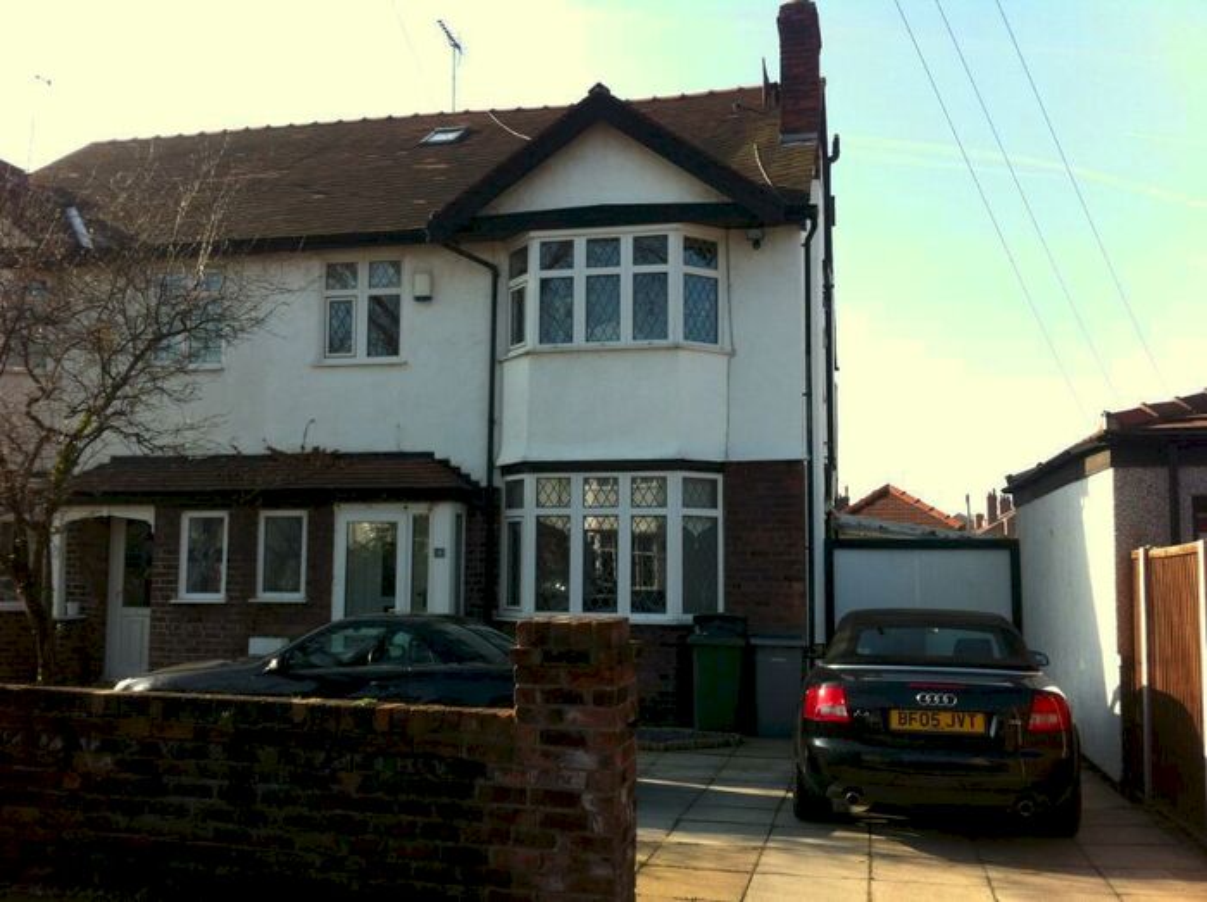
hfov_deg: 52.7
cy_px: 451
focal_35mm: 35
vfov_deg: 40.6
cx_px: 604
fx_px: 1219
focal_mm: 3.85
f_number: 2.8
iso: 80
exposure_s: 1/565
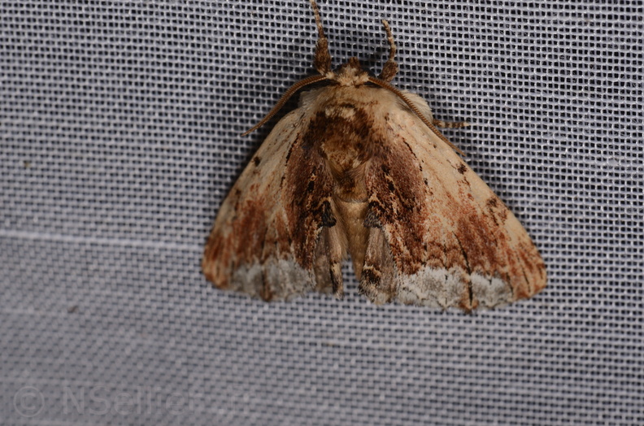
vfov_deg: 10.7
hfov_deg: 16.1
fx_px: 2275
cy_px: 213
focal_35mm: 128
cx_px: 322
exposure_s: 1/60
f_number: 22
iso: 100
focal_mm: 85
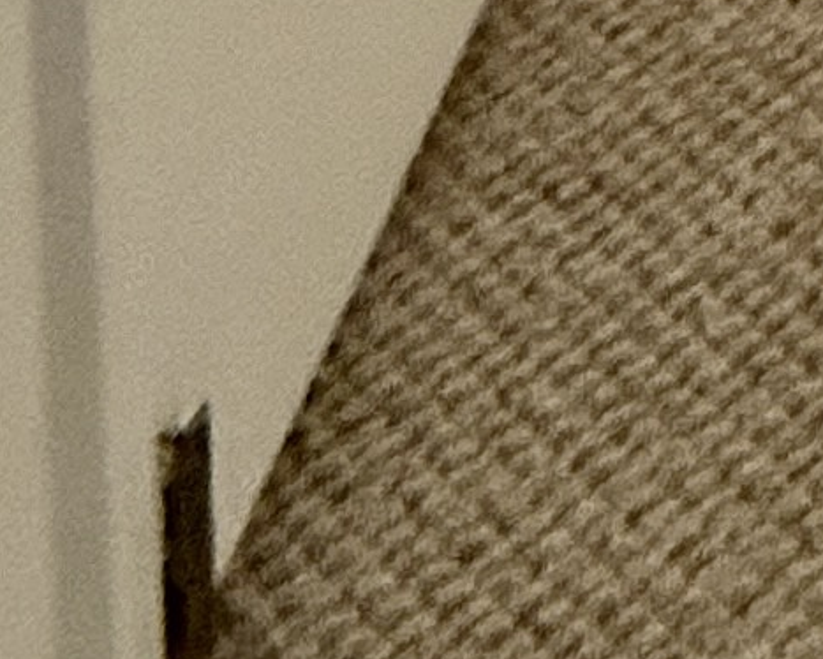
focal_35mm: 118
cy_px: -2447
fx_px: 2875
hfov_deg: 11.1
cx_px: 2407
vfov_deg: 6.8
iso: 400
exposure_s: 1/120
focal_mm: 2.22
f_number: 2.2
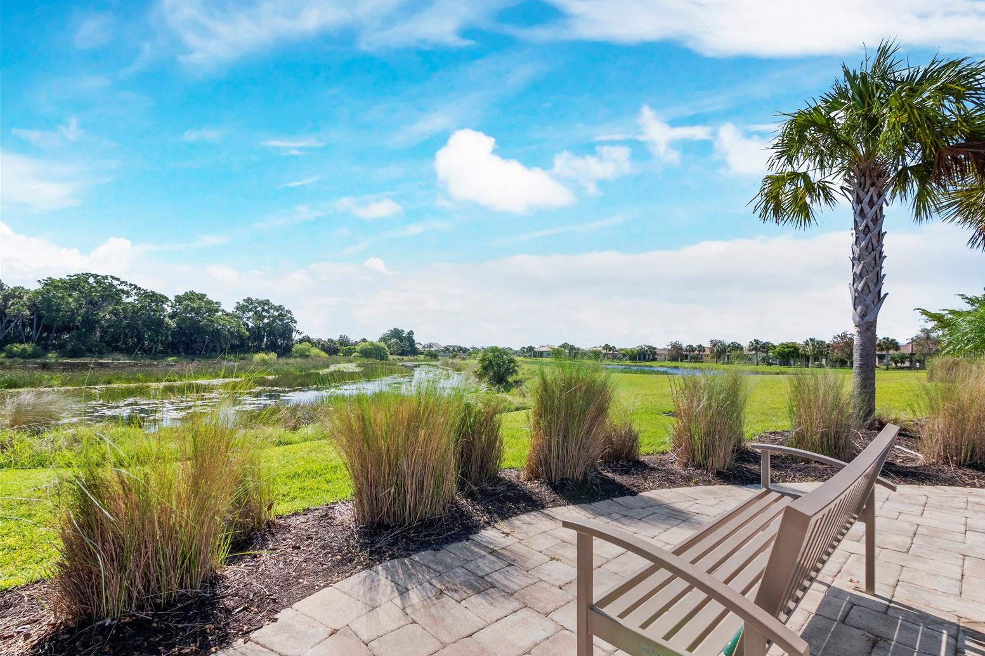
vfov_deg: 77.2
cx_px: 507
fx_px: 410
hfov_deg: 100.4
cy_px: 354
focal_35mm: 15
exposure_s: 1/200
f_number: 11
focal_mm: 7
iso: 400
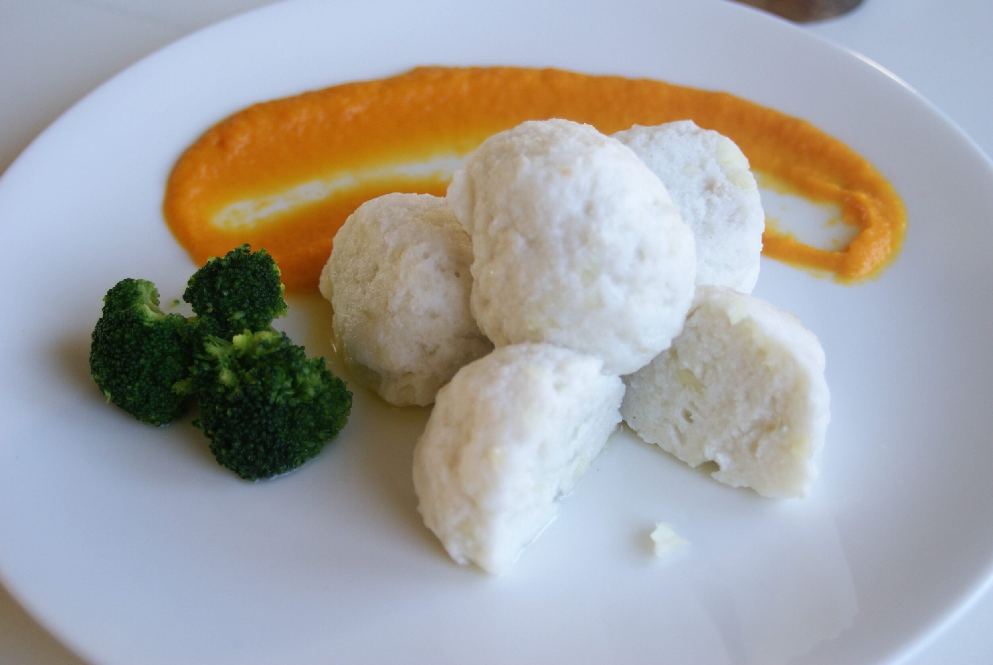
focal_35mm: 62
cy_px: 327
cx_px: 504
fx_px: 1712
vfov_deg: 22.0
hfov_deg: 32.3
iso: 160
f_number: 4.5
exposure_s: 1/60
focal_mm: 40
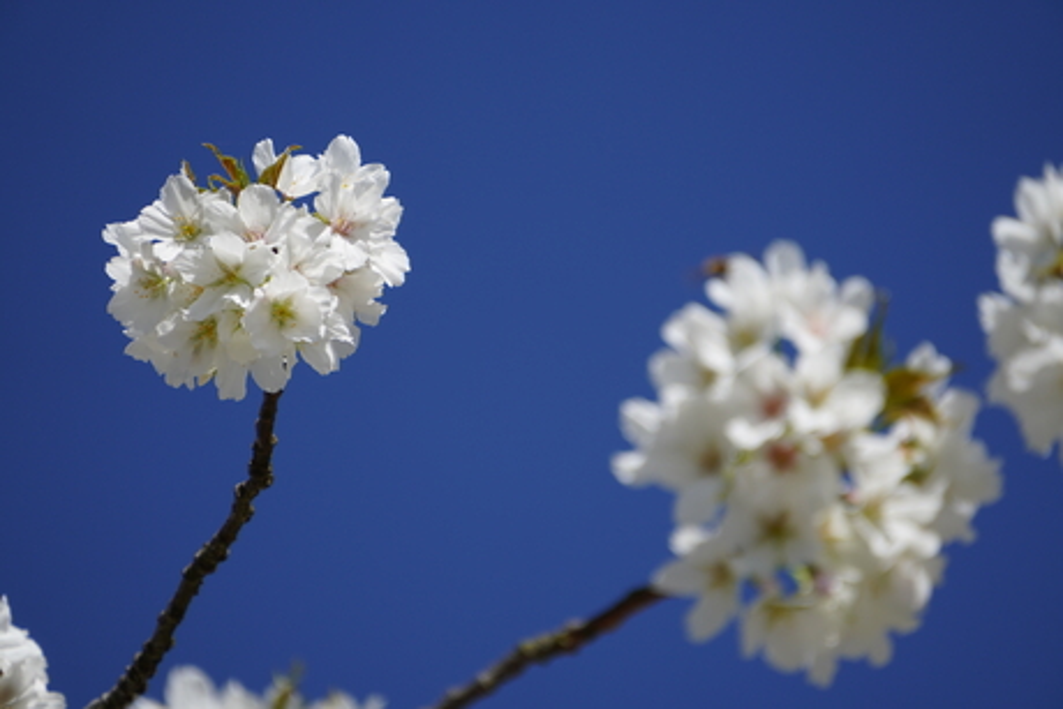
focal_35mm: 450
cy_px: 354
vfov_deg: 3.1
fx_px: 13291
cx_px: 532
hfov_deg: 4.6
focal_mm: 300
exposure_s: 1/500
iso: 100
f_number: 6.3
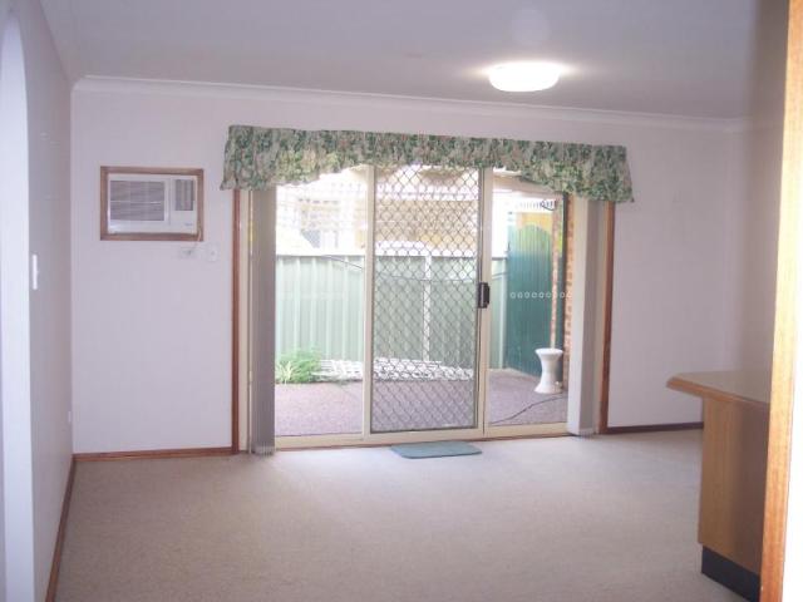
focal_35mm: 38
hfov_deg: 49.0
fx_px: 881
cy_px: 301
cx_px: 402
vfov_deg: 37.7
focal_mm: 8
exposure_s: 1/60
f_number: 2.8
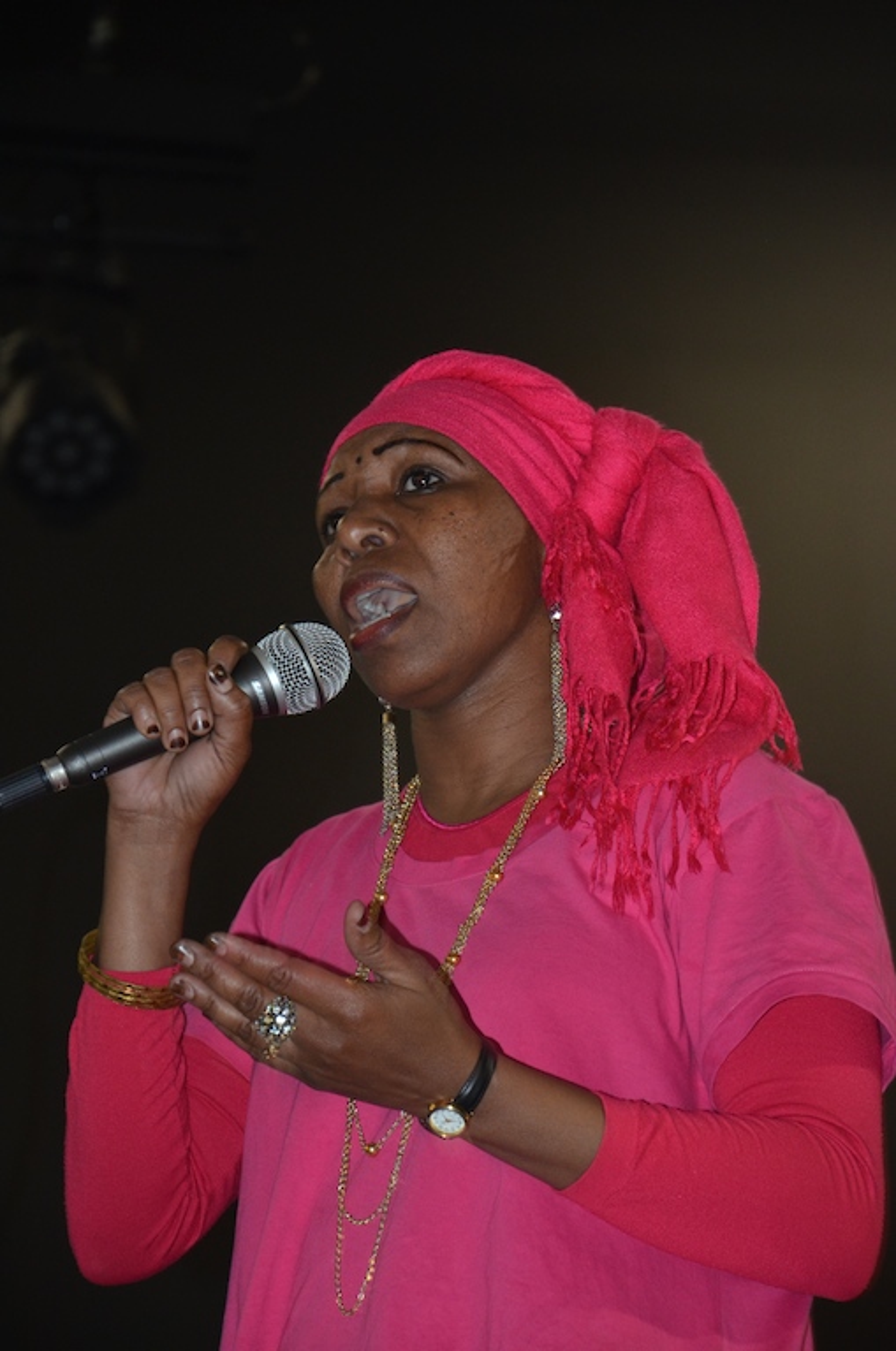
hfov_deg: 8.7
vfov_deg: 13.1
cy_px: 676
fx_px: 5904
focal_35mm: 158
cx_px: 448
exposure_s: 1/60
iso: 800
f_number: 5.6
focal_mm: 105
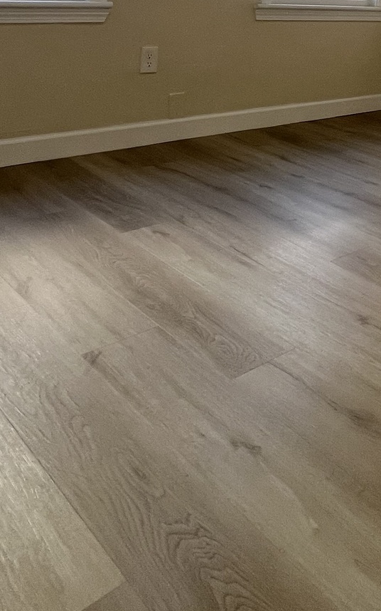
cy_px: 21
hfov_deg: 29.5
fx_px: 615
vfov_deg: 45.7
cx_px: 461
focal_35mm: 37
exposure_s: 1/99
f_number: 1.8
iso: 64
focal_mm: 1.57
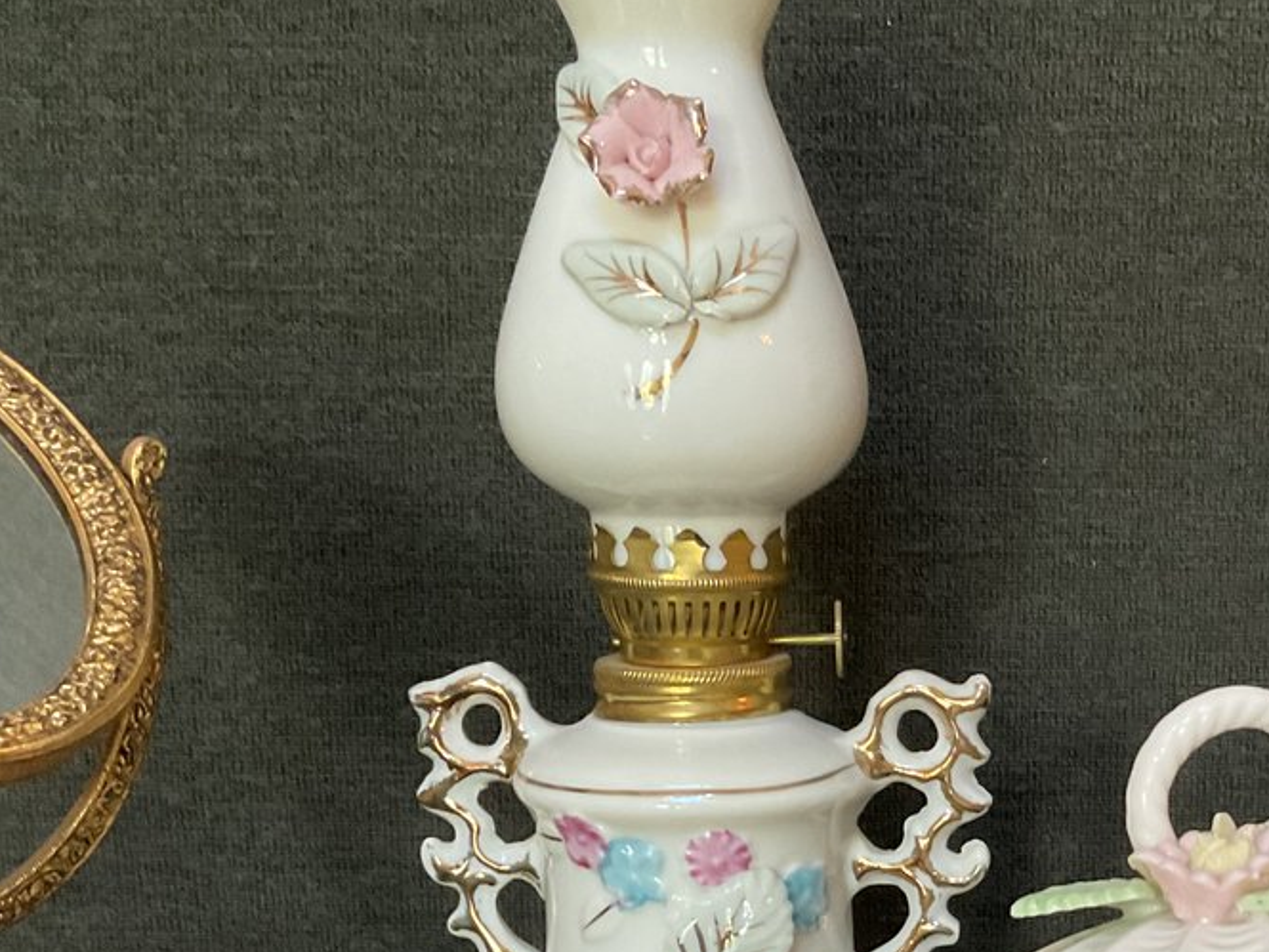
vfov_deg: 21.9
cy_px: 808
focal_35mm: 66
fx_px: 2420
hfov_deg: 28.0
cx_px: 1197
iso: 250
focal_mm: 3
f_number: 1.8
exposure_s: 1/60
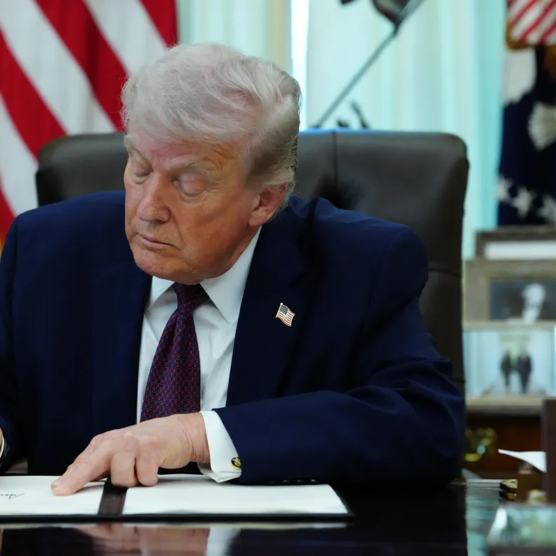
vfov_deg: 13.6
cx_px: 141
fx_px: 2326
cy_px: 278
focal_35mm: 128
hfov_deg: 13.6
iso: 6400
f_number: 4
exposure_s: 1/250
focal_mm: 100
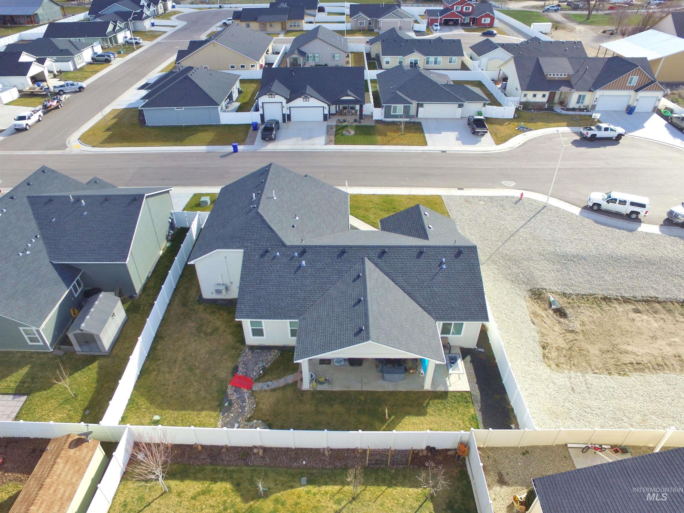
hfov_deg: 81.7
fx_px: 395
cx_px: 342
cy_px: 256
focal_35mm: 20
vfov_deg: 66.0
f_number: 2.8
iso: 100
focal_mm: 3.61
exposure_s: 1/455
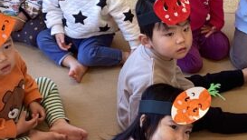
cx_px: 185
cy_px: 89
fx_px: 623
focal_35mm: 95
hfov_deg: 22.2
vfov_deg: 12.8
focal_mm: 3.3
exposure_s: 1/50
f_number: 2.4
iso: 50
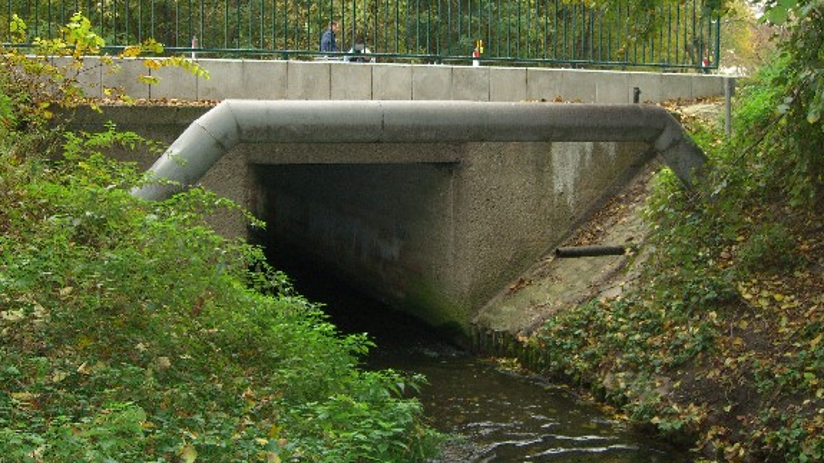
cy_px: 187
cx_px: 409
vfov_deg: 28.3
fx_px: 917
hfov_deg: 48.4
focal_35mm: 42
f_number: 2.8
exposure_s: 1/60
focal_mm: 7.9
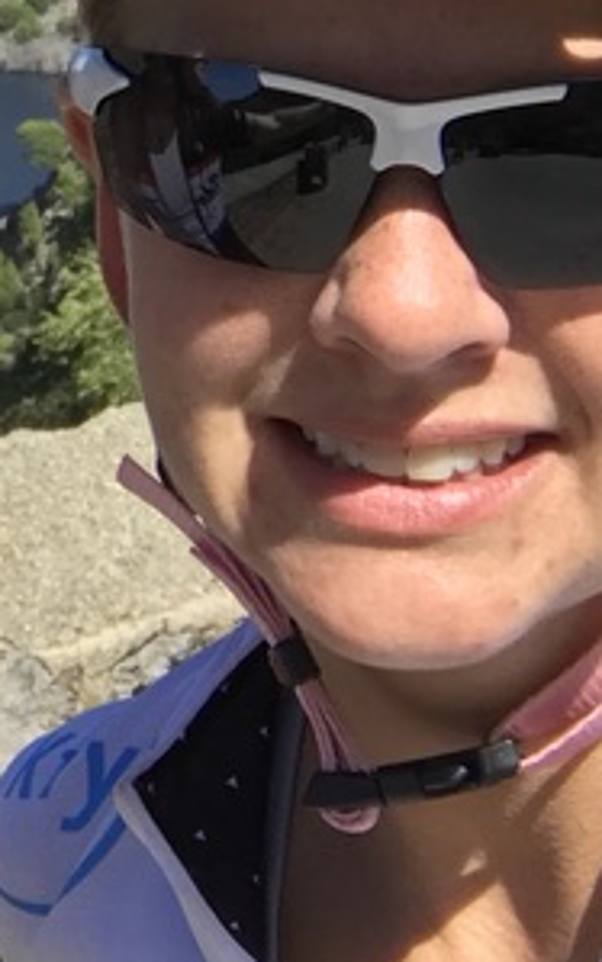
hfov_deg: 10.2
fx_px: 3044
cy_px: -148
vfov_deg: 17.3
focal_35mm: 116
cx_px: -711
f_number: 2.2
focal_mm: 2.87
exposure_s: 1/1083
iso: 25
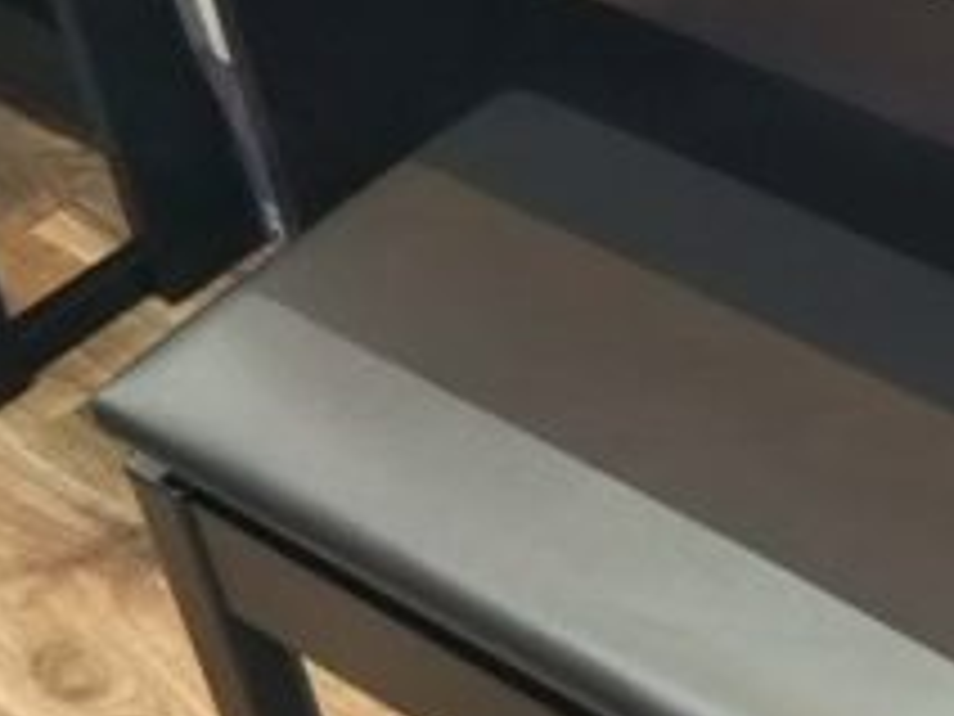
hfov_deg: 17.5
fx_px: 2949
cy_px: -38
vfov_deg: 13.6
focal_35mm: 107
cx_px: 1152
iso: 200
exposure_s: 1/30
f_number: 2.2
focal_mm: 4
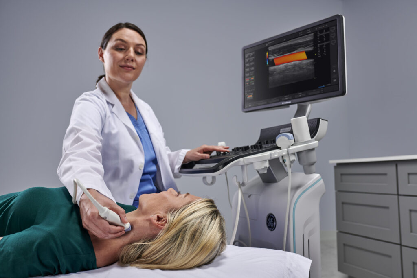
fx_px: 405
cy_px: 139
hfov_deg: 54.4
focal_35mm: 35
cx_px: 208
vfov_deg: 37.9
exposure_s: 1/160
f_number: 4.5
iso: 64
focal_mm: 35
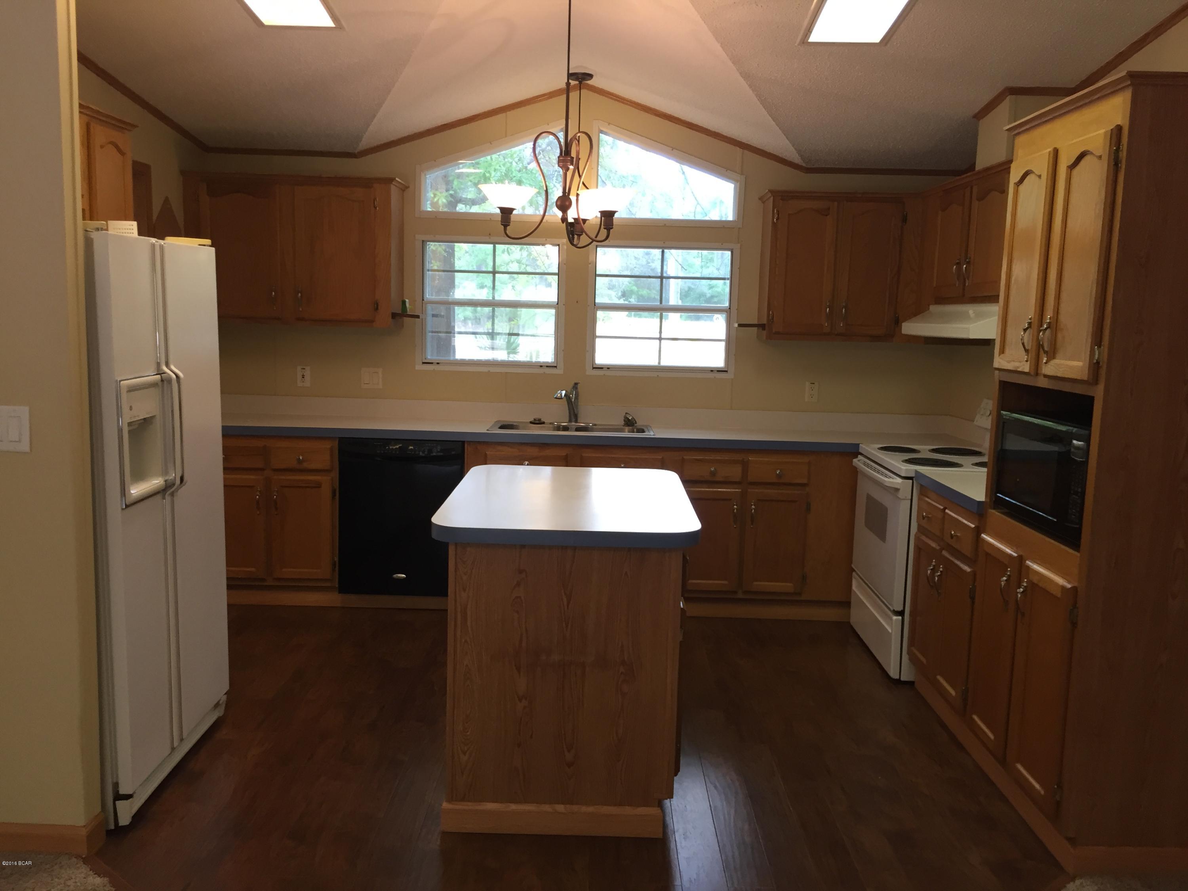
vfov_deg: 48.2
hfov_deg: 61.7
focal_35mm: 29
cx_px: 594
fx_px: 995
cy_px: 446
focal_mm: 4.15
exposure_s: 1/30
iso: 64
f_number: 2.2
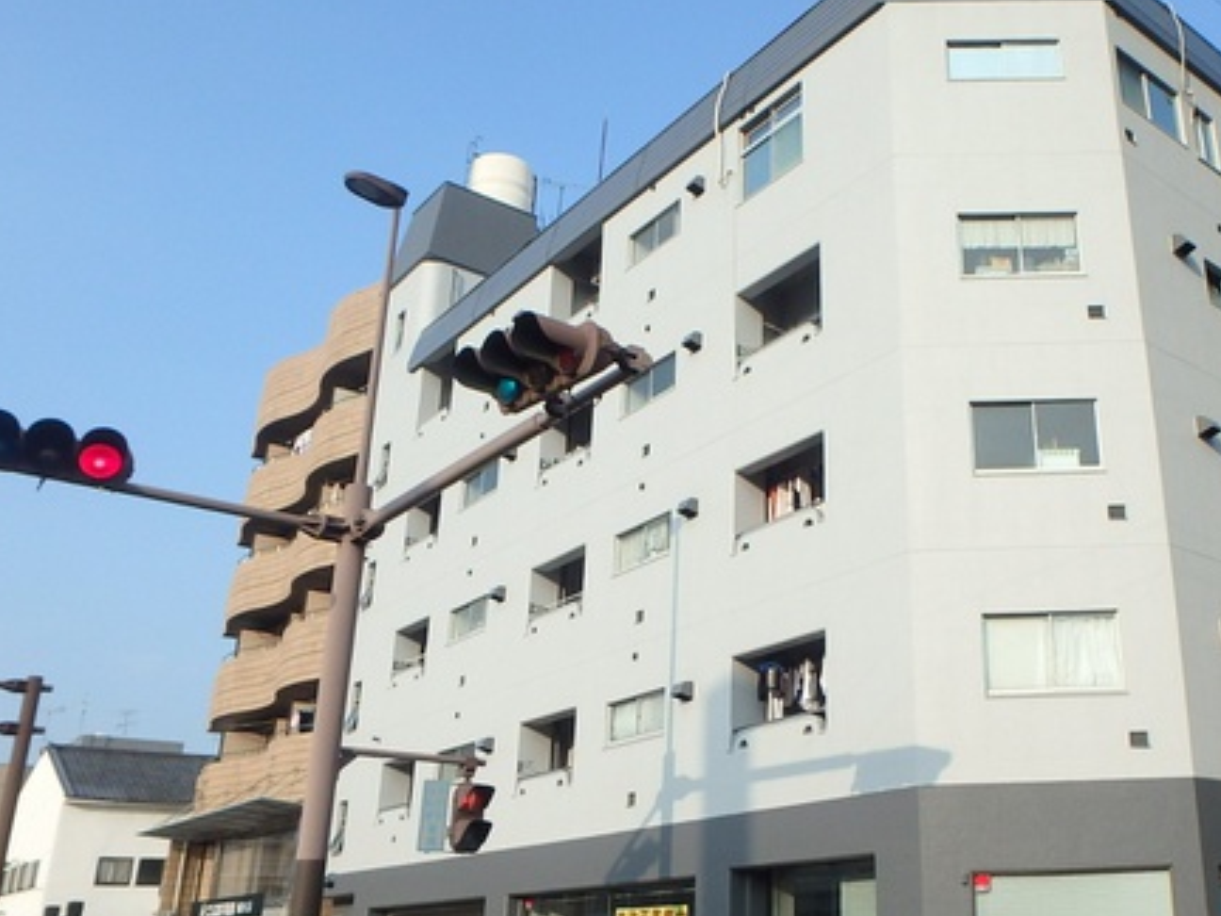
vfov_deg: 41.8
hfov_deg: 51.7
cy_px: 482
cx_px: 913
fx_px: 1199
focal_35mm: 34
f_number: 3.5
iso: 125
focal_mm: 3.7
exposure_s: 1/800
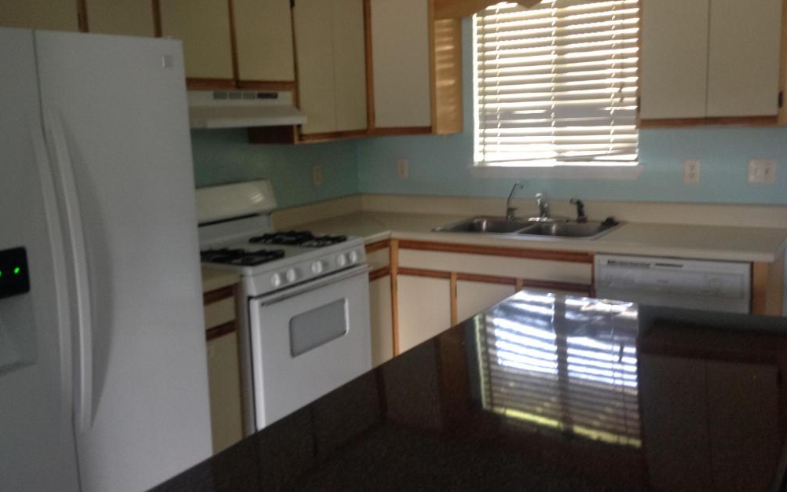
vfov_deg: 33.6
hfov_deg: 51.5
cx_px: 396
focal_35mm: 38
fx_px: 815
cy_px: 229
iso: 100
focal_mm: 4.28
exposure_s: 1/15
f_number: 2.4
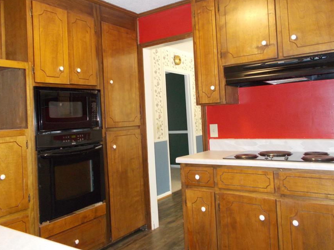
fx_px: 299
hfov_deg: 58.4
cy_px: 108
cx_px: 163
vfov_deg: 45.3
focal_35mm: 31
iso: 320
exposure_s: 1/25
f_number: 3.2
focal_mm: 4.6
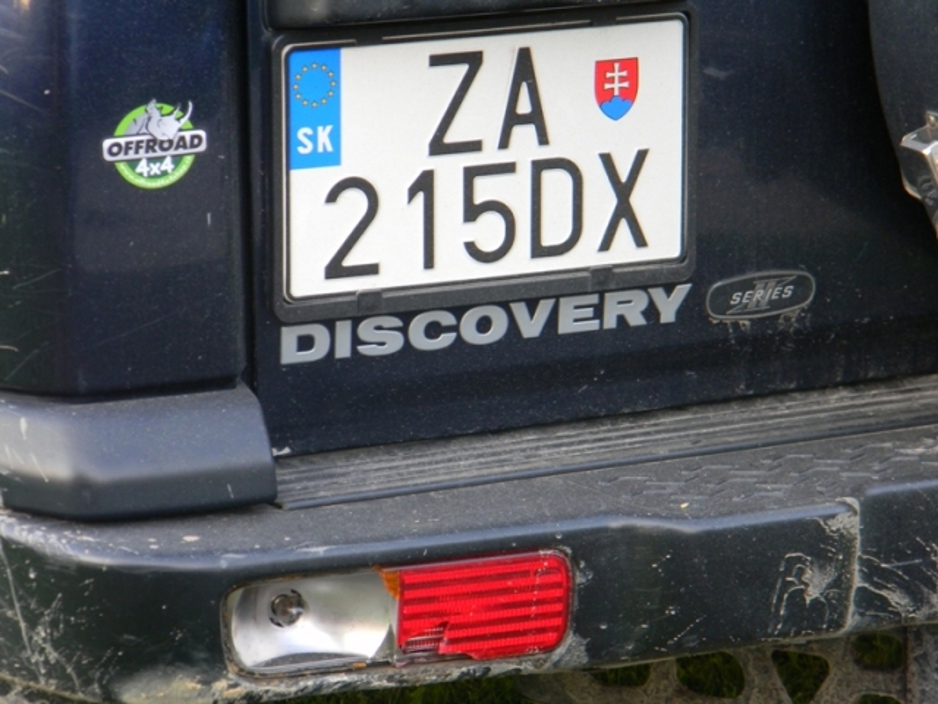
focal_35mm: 148
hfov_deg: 13.3
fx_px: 4010
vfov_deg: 10.0
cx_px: 469
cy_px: 352
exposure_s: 1/30
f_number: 5
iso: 165
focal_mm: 26.8
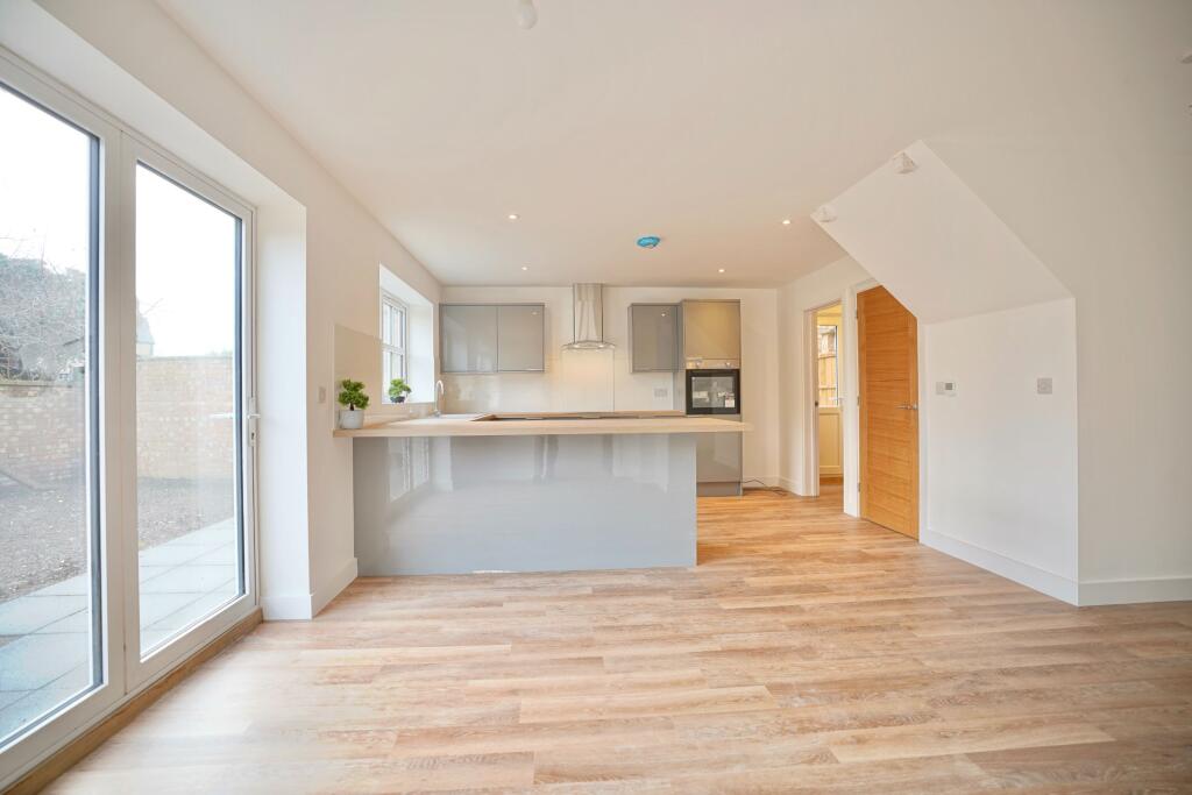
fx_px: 530
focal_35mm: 16
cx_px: 596
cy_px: 398
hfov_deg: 96.7
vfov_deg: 73.8
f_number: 2.8
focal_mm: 16
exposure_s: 1/10
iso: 50
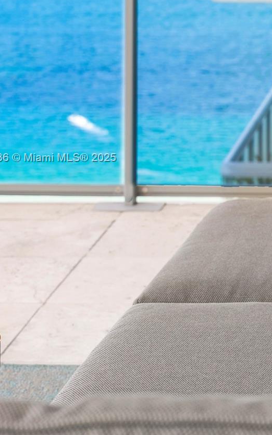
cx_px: 366
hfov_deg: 10.4
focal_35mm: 123
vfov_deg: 16.9
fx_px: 1459
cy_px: 158
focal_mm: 63
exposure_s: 1/160
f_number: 8
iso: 320
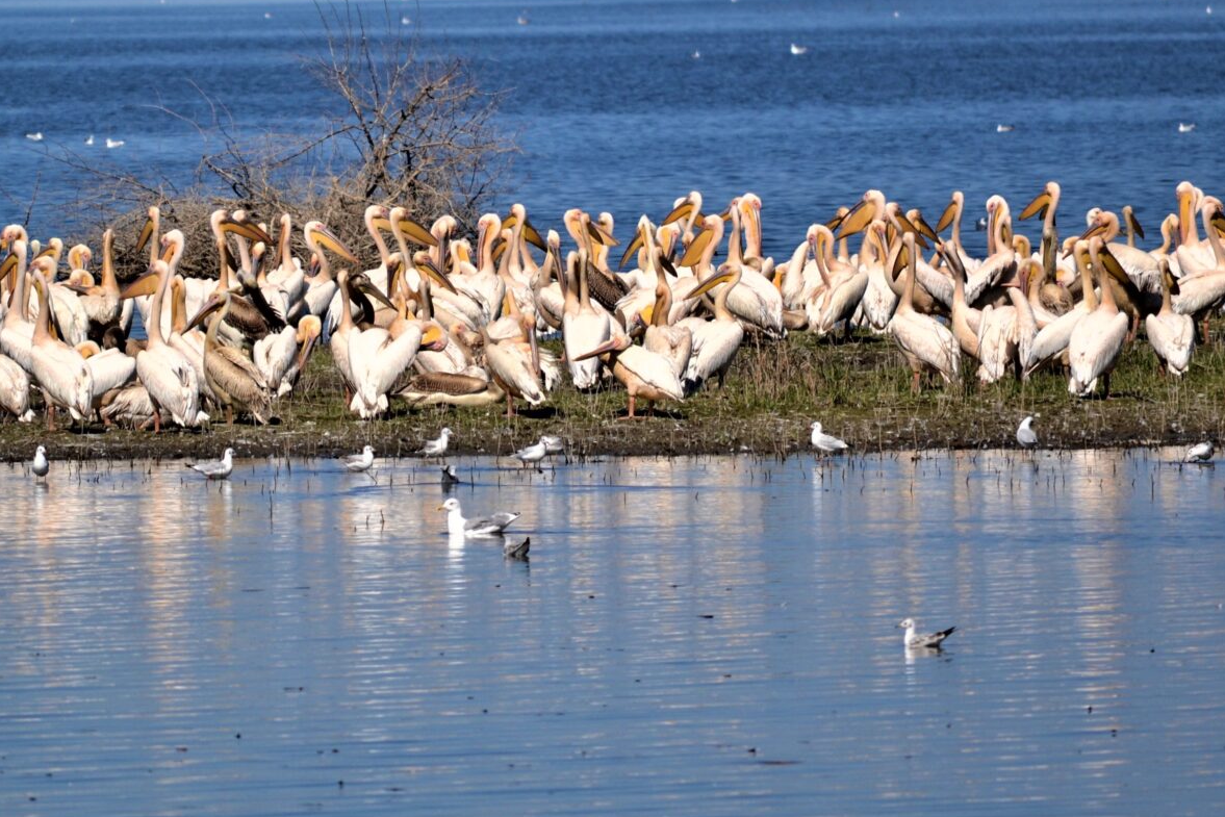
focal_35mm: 734
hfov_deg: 2.8
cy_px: 171
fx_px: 24978
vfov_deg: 1.9
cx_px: 432
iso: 250
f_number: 5.6
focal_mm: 300
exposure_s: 1/2000
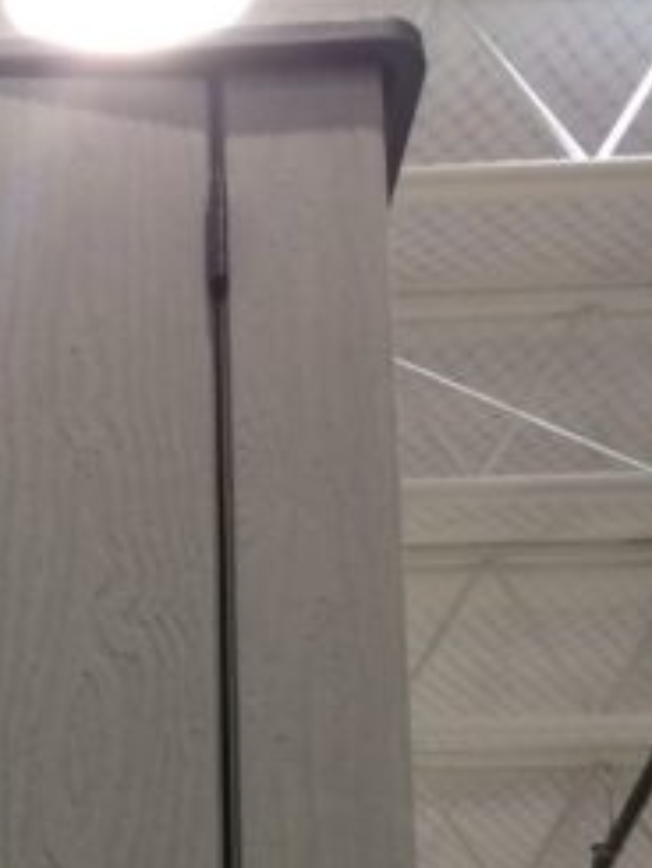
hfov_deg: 11.1
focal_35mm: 121
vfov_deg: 14.9
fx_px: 3036
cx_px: -666
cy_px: 1385
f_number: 2.2
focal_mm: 4.15
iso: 80
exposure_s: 1/30
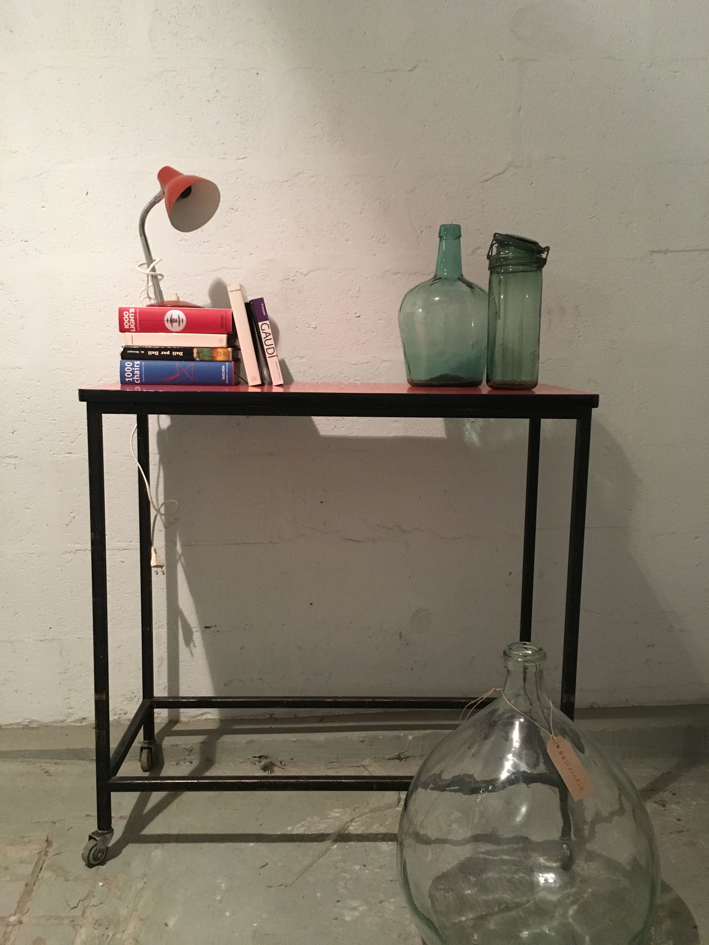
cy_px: 472
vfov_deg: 61.7
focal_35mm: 29
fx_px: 792
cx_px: 354
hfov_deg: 48.2
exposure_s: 1/17
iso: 250
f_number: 2.2
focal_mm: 4.15
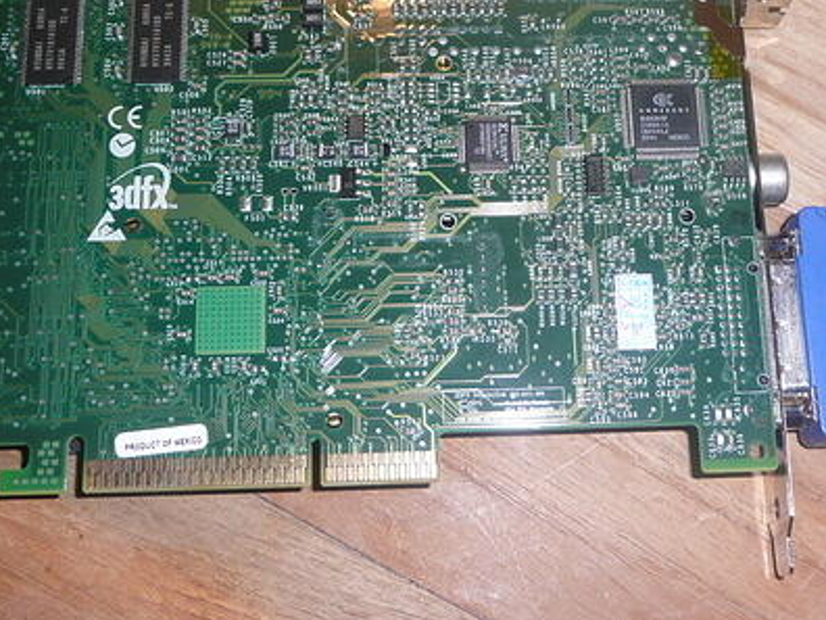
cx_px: 461
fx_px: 1312
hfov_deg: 34.9
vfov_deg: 26.4
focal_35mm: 55
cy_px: 200
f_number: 3.6
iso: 100
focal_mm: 5.5
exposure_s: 1/30
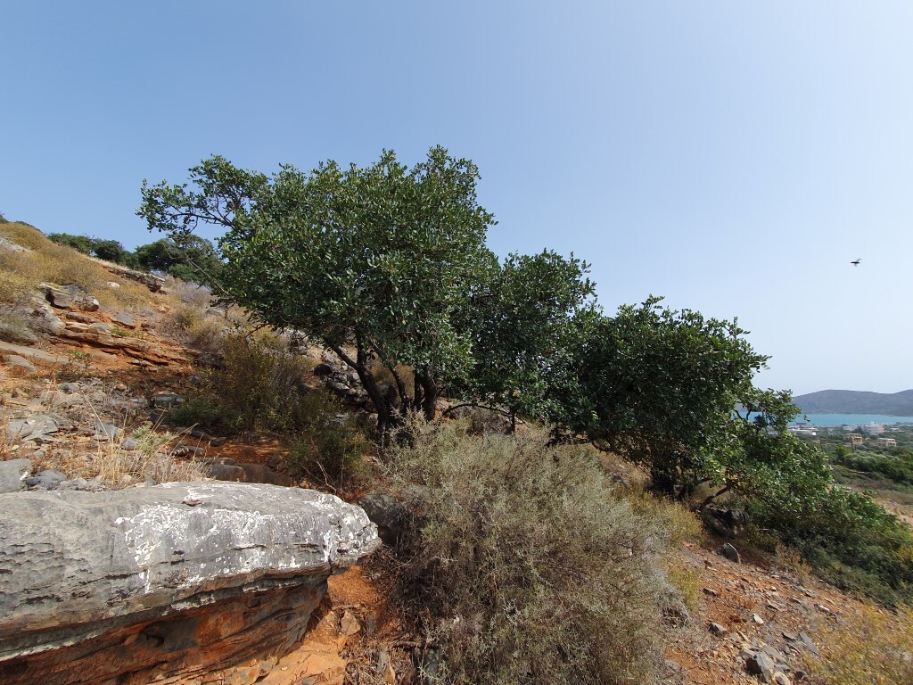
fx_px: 343
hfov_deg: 106.2
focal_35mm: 13
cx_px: 456
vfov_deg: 89.9
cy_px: 342
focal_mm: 1.8
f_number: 2.2
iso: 50
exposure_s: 1/1018
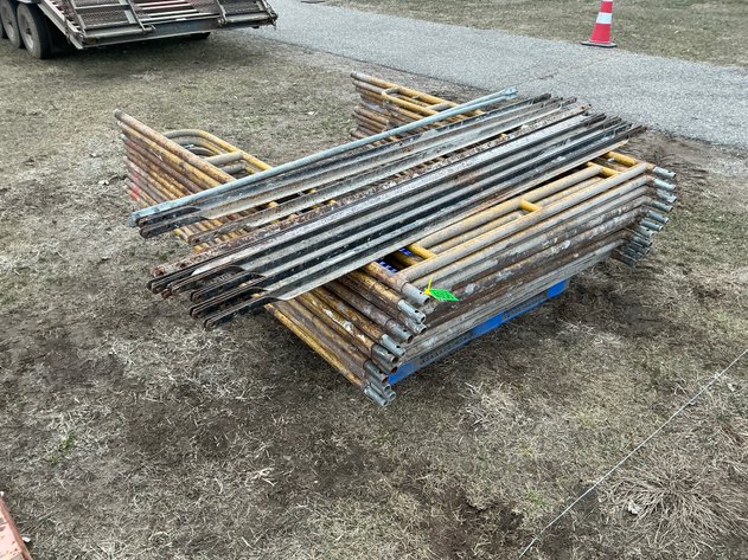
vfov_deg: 49.7
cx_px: 374
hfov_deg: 63.5
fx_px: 605
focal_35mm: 28
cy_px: 280
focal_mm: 3
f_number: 1.8
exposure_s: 1/211
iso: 20
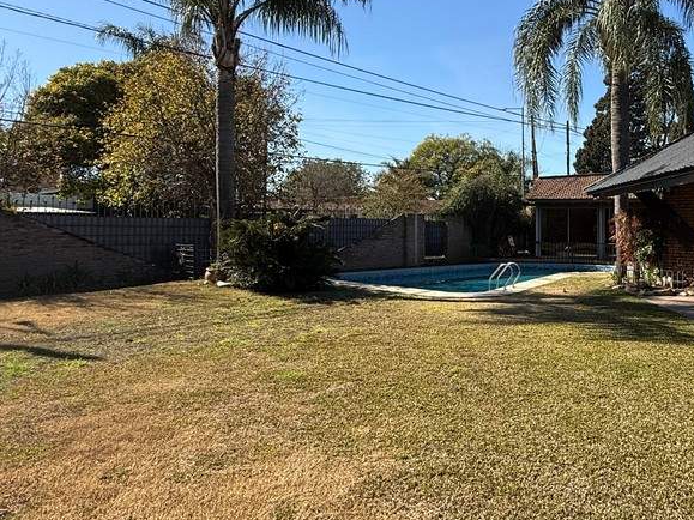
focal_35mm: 29
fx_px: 581
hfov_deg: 60.1
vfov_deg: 48.0
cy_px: 220
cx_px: 469
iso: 50
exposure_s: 1/1167
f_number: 2.2
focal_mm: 2.22
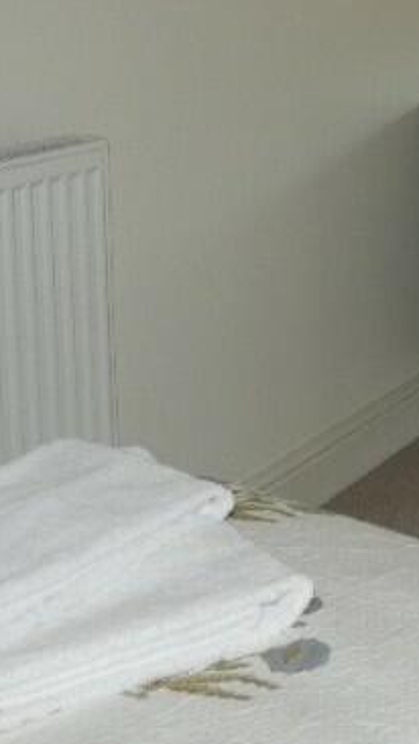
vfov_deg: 31.6
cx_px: 450
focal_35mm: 61
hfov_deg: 19.0
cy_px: -6
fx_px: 1204
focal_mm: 3.6
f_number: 2.8
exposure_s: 1/60
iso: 200
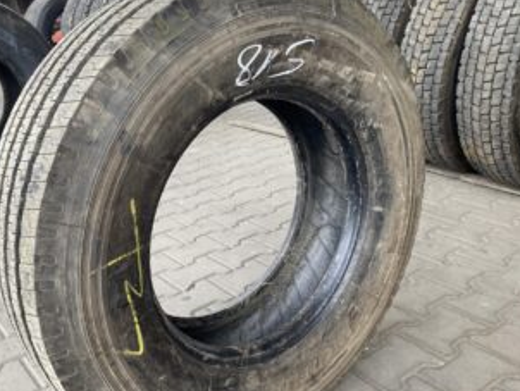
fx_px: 556
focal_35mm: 37
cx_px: 222
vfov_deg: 38.7
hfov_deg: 49.9
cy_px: 214
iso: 32
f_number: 1.8
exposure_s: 1/122
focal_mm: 4.25
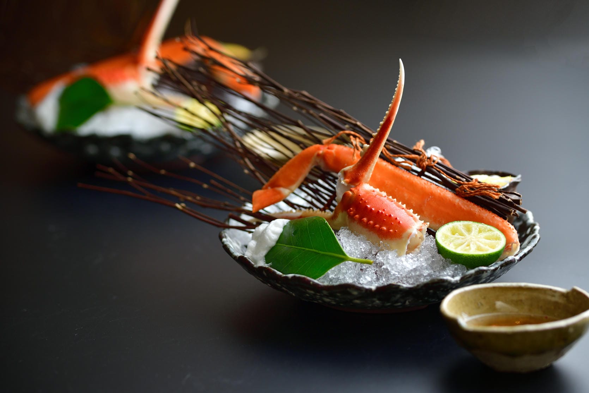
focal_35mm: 90
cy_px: 196
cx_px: 294
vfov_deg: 15.2
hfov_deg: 22.6
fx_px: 1473
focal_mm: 60
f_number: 2.8
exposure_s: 1/200
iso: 100
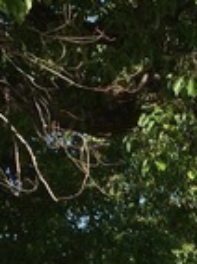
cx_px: 407
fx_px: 1195
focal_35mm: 157
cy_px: 435
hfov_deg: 8.8
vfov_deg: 11.9
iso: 32
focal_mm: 4.15
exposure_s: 1/1109
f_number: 2.2
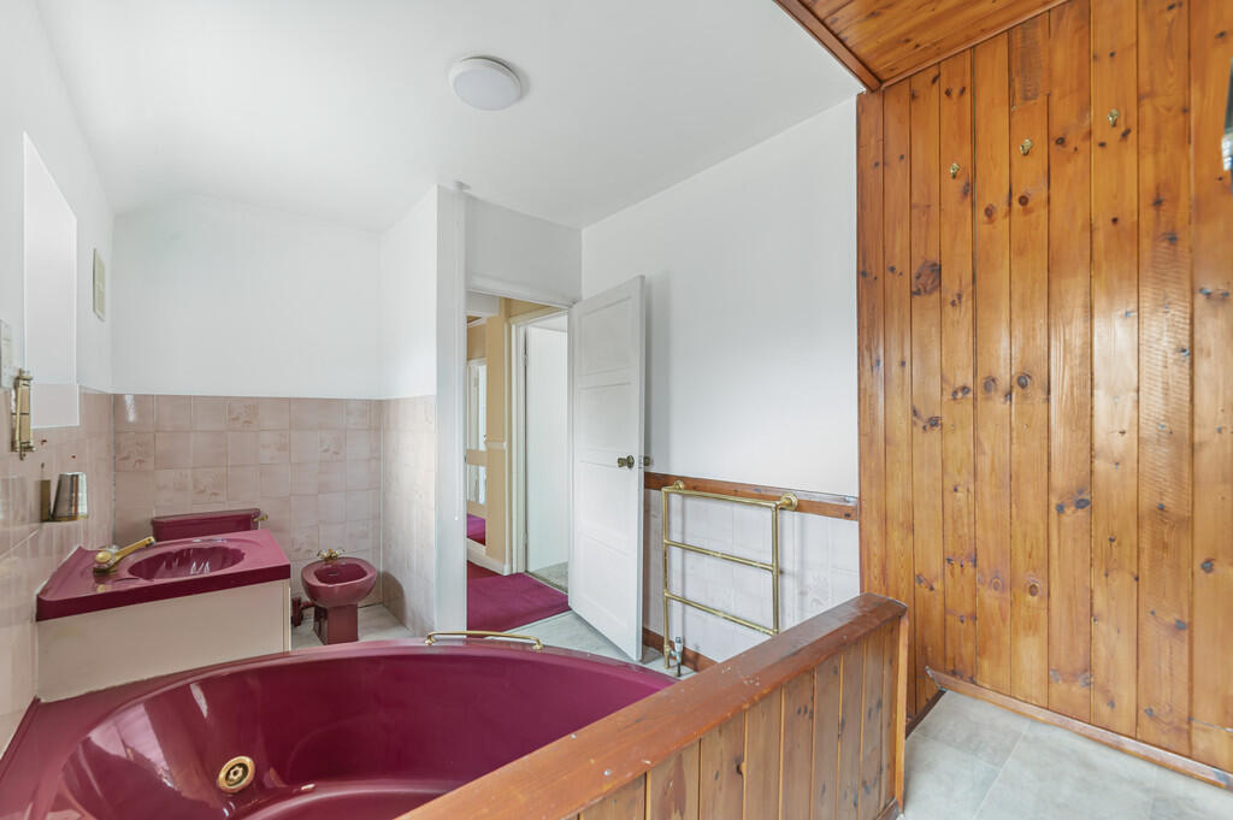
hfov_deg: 104.3
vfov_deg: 81.1
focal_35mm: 14
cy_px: 410
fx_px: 479
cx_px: 616
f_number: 9
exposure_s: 6
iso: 400
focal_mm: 14
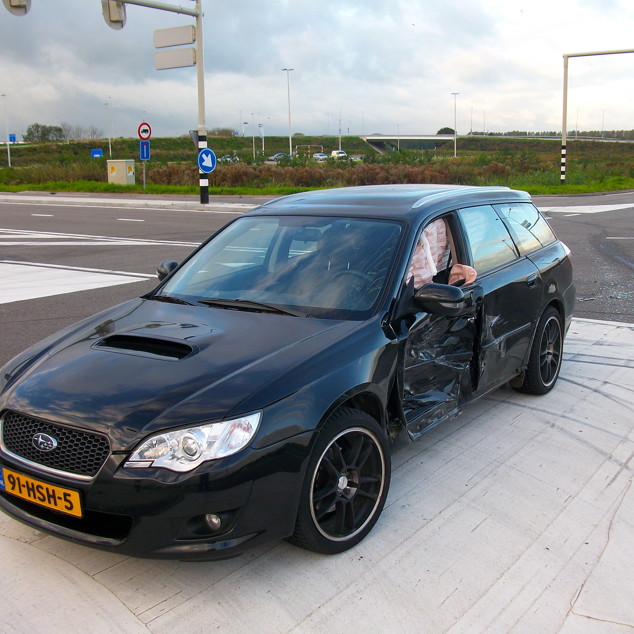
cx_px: 344
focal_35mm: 41
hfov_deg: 40.9
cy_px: 324
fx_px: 850
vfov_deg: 40.9
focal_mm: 5.7
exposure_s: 1/214
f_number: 2.9
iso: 80
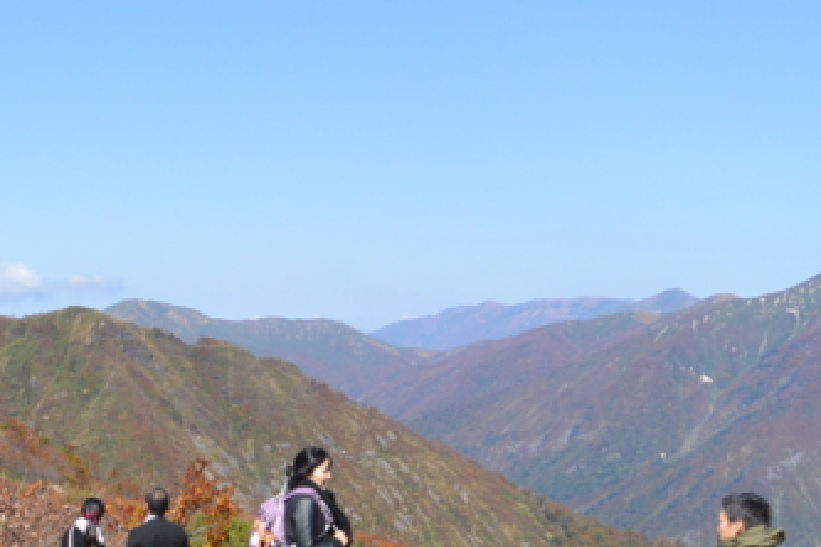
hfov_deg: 24.2
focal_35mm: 73
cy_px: 589
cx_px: -256
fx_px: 1665
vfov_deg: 18.1
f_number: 5.6
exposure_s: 1/640
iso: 160
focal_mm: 10
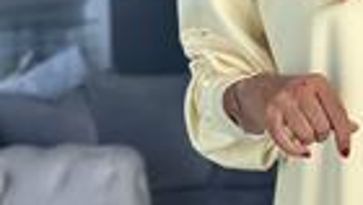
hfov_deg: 11.1
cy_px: 80
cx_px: 467
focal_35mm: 189
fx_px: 1821
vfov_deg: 6.4
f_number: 1.78
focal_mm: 6.86
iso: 80
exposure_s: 1/253
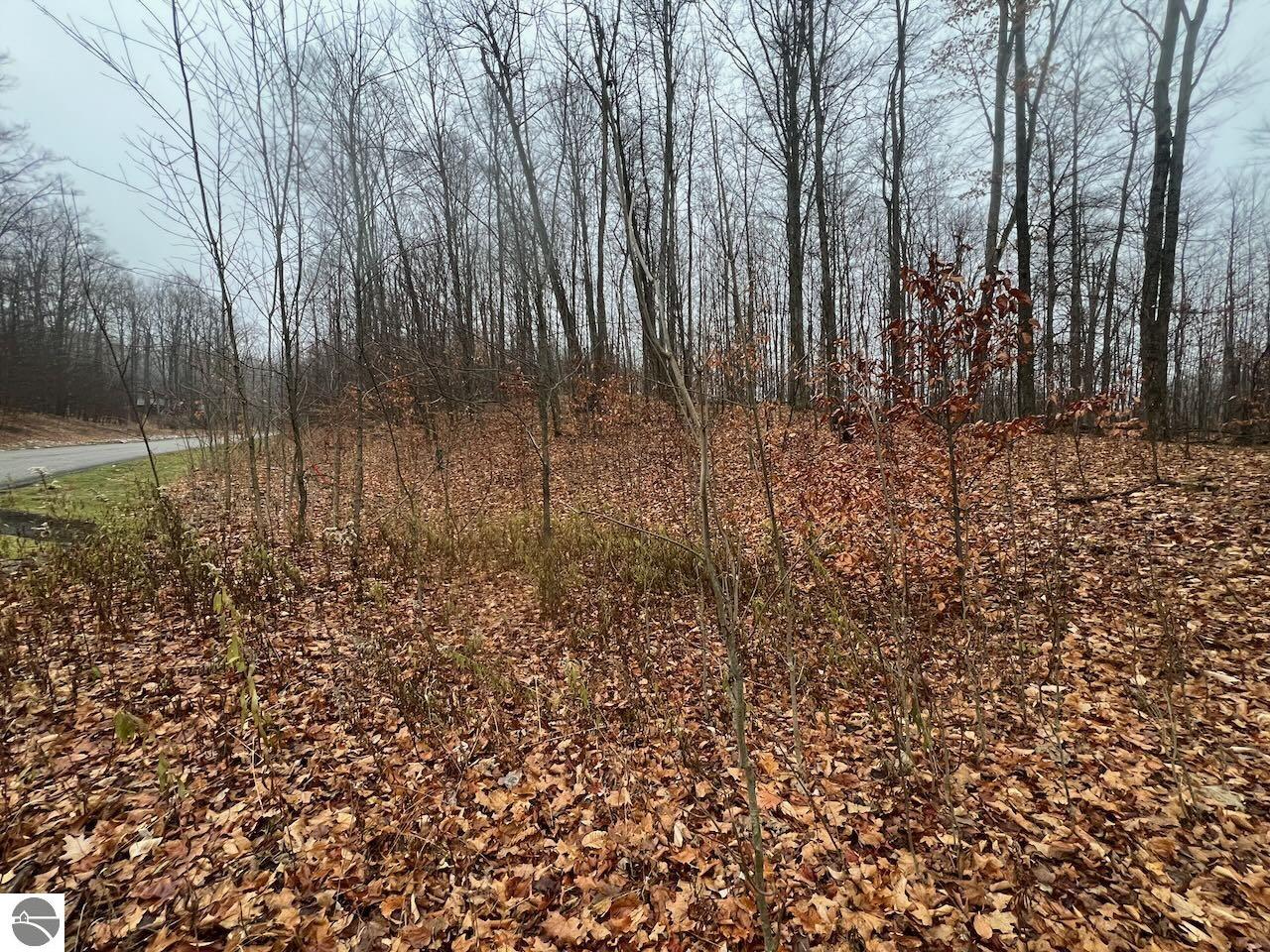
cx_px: 635
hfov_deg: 106.2
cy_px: 476
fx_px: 477
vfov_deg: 89.9
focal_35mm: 13
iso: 250
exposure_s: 1/99
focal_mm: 1.57
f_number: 1.8
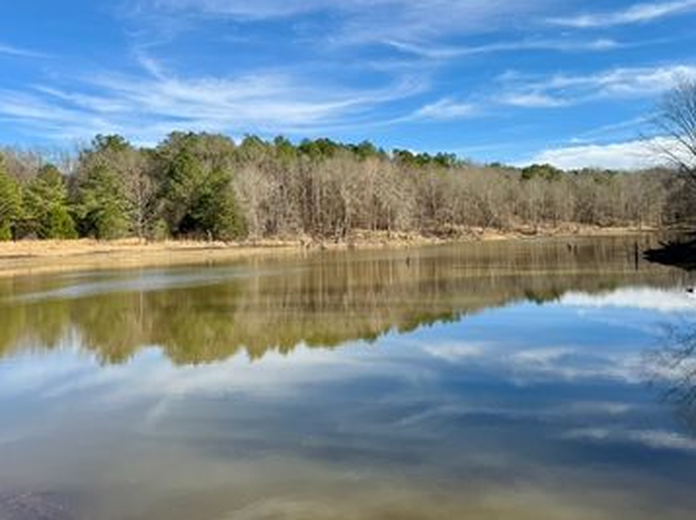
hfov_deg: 61.4
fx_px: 582
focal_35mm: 29
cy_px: 217
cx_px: 405
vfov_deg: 48.0
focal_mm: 6.76
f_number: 1.78
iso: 80
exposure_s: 1/3802
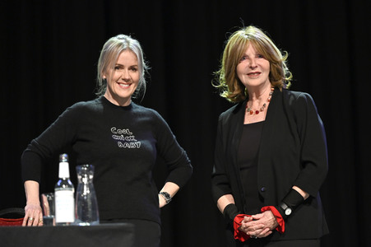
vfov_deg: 10.5
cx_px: 186
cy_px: 124
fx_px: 1339
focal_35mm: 130
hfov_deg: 15.8
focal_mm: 130
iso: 1600
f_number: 2.8
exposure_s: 1/320
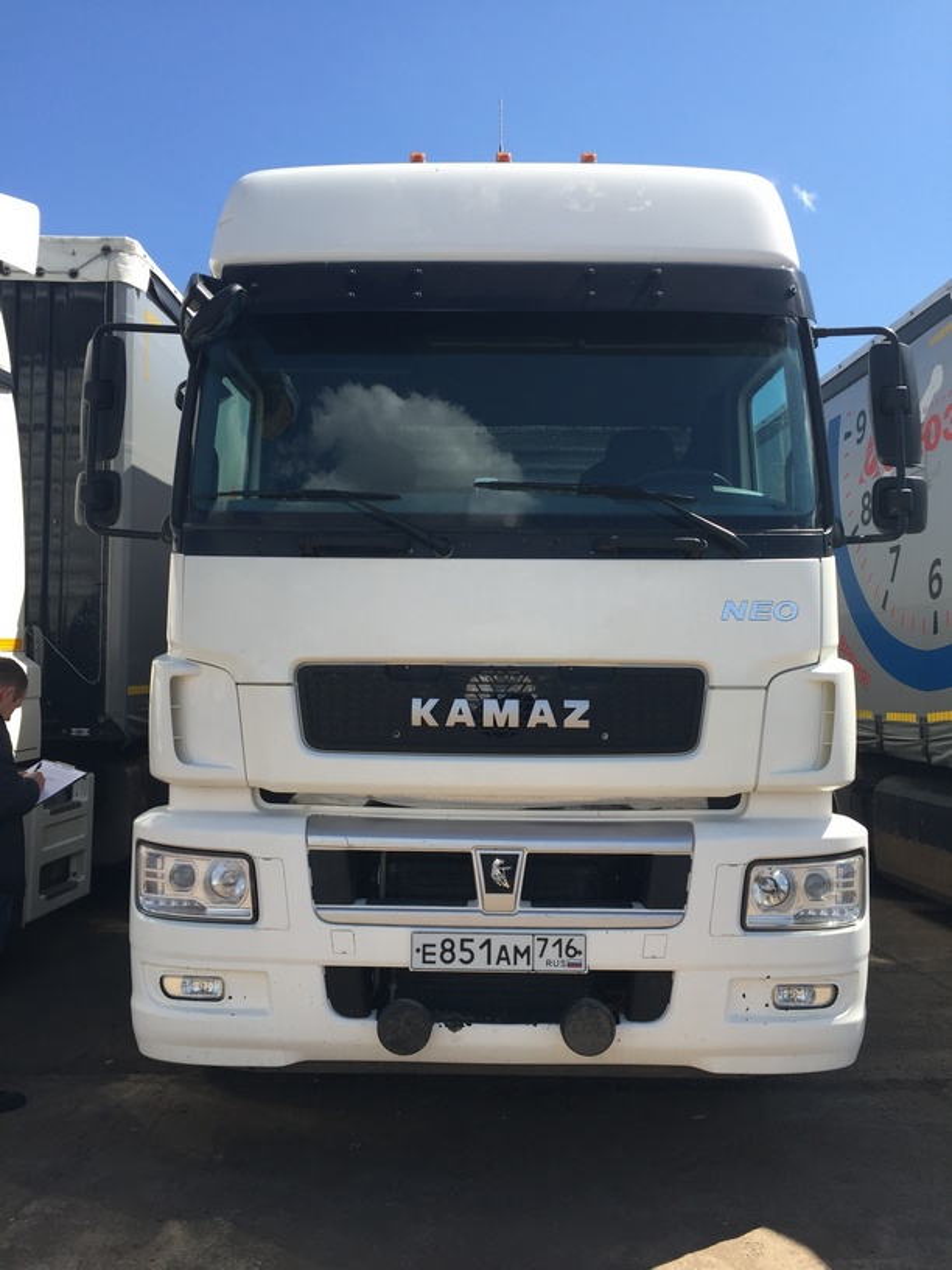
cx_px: 476
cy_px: 635
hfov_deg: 48.2
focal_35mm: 29
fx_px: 1063
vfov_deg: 61.7
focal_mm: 4.15
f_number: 2.2
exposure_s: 1/1199
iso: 32
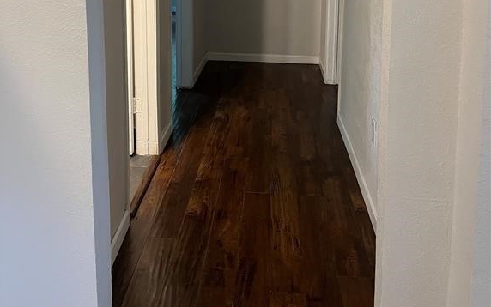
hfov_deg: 52.7
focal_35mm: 37
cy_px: -10
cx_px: 245
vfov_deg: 31.5
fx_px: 495
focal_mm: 5.1
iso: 400
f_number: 1.6
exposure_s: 1/60
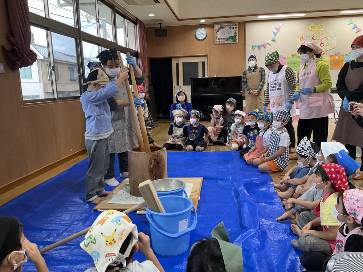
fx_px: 304
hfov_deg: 61.7
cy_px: 136
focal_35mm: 29
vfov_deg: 48.2
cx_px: 182
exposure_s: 1/60
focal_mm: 3
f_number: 1.8
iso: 64
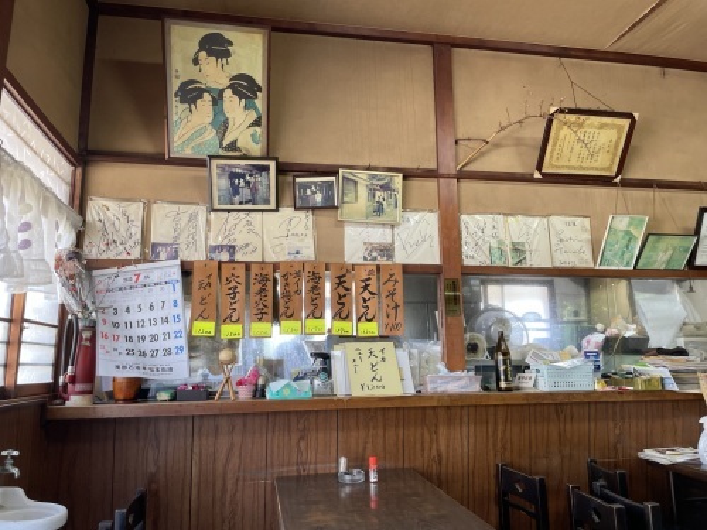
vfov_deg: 53.1
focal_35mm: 26
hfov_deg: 67.3
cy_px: 265
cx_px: 354
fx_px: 531
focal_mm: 4.2
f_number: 1.6
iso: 125
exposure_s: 1/100
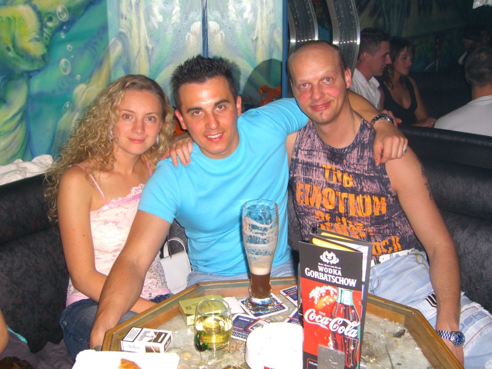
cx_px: 246
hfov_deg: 49.0
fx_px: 540
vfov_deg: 37.7
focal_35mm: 38
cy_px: 184
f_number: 2.8
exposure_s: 1/60
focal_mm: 7.9
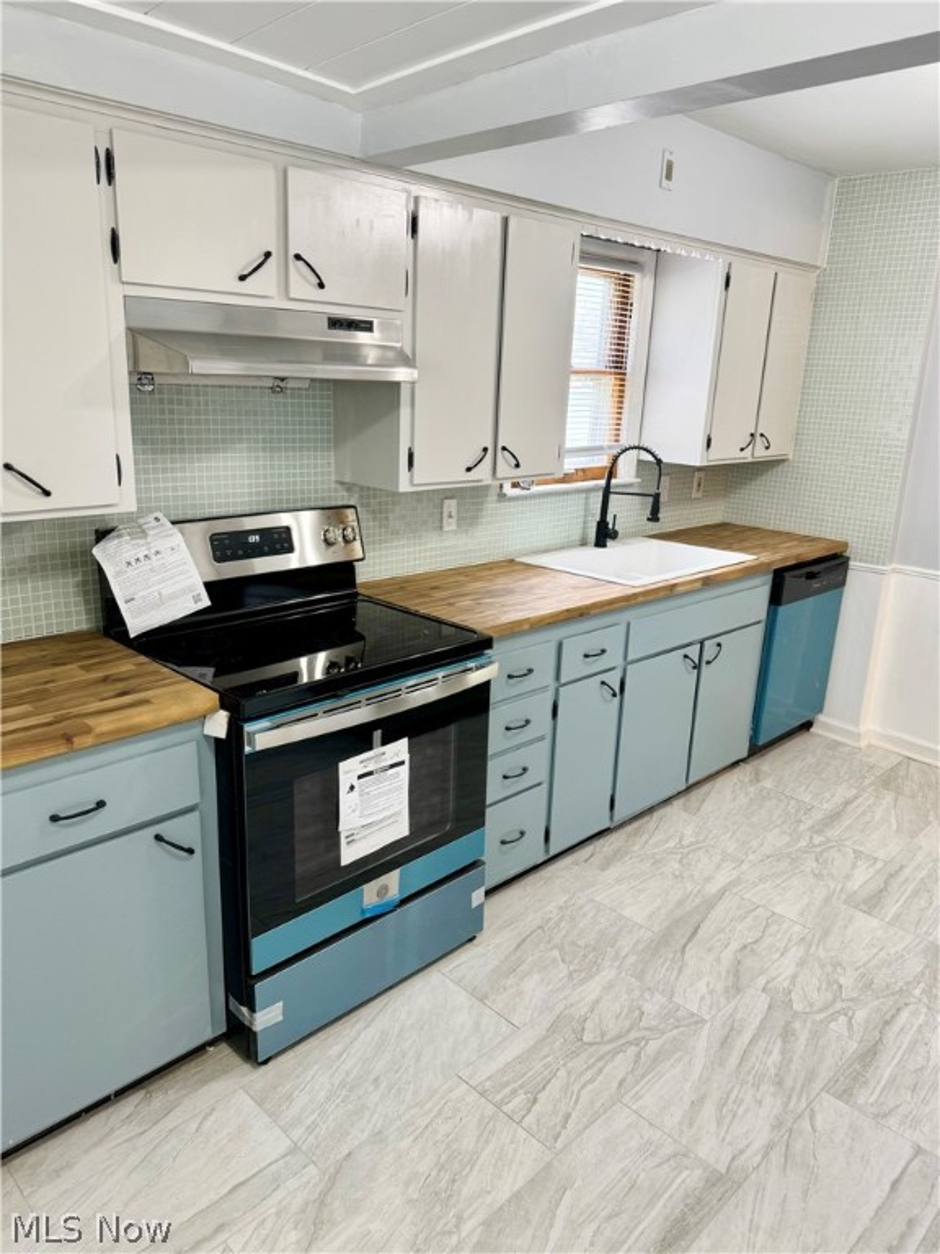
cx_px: 470
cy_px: 627
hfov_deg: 56.8
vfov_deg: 71.6
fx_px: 869
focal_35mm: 24
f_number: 1.78
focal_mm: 6.76
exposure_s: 1/60
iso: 125
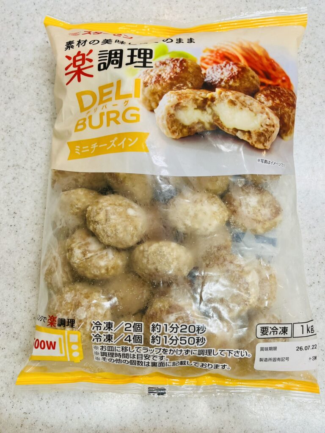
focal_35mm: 26
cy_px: 216
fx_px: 325
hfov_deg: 53.1
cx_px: 162
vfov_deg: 67.3
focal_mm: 5.1
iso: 125
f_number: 1.6
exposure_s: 1/100
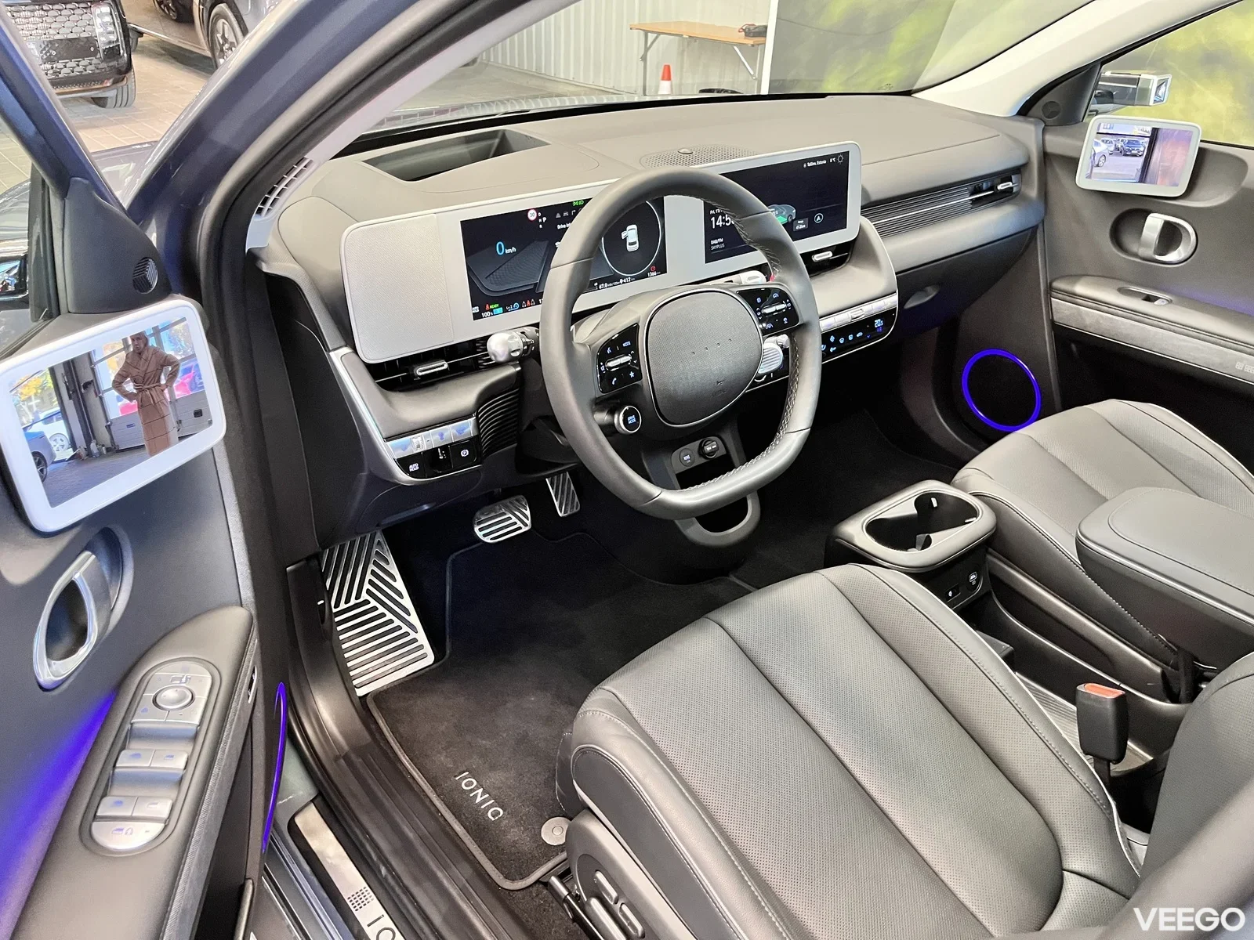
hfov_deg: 67.3
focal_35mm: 26
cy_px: 470
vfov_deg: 53.1
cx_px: 627
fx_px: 942
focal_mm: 5.1
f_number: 1.6
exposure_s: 1/33
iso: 400
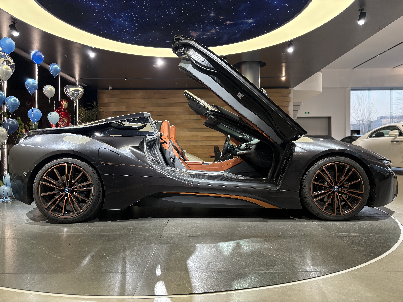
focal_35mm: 26
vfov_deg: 53.1
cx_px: 202
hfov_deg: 67.3
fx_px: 303
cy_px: 151
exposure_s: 1/85
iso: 125
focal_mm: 5.96
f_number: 1.6
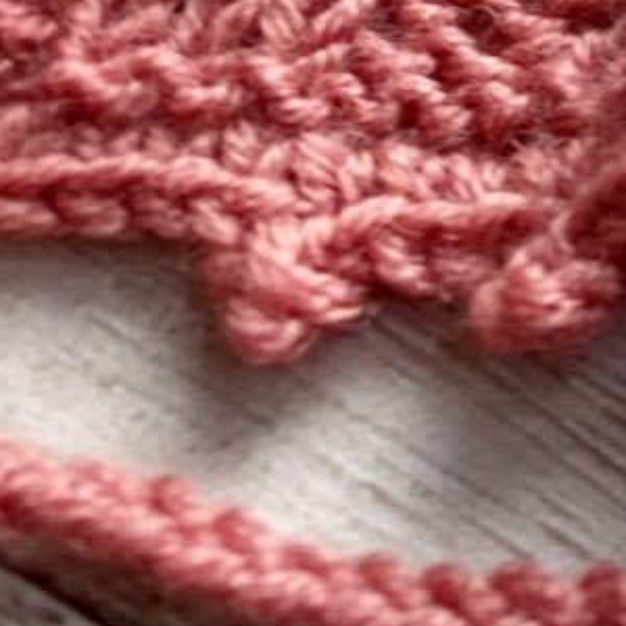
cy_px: -1279
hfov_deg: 8.1
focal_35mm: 196
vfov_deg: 7.7
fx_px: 4010
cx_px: 1561
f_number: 1.8
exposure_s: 1/136
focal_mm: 4.25
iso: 32
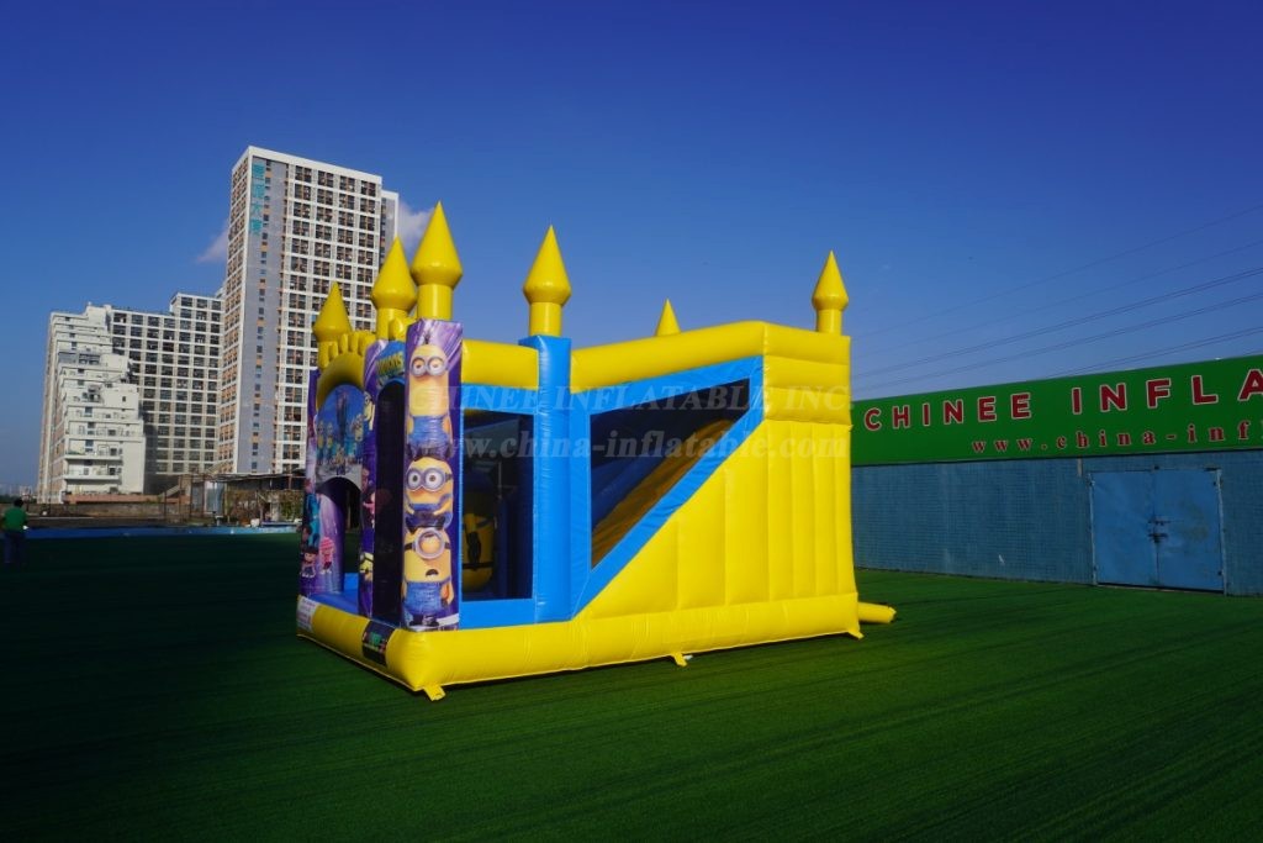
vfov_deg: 53.1
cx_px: 632
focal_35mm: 24
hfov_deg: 73.7
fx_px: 842
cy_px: 422
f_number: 10
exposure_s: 1/320
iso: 100
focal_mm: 16
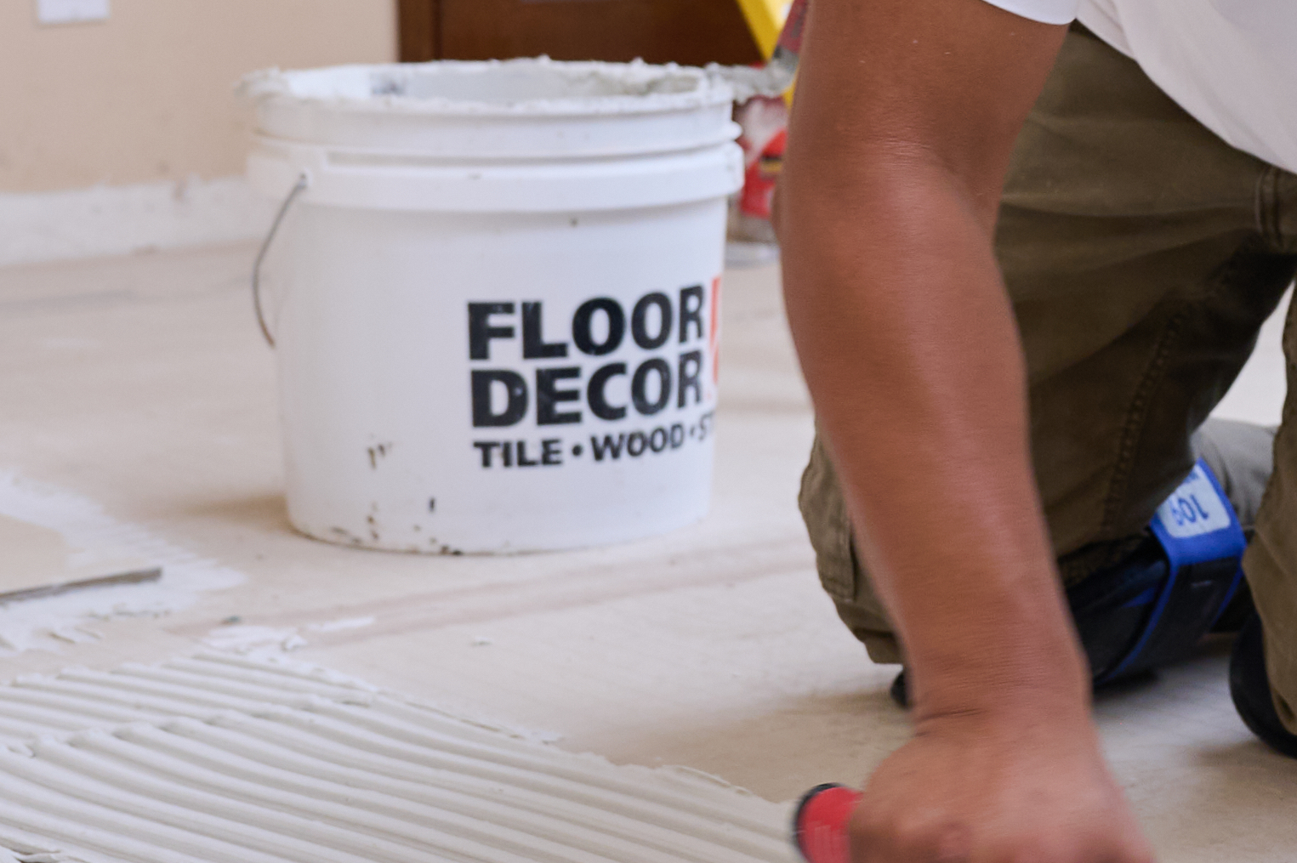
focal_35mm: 117
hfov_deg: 17.0
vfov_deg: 11.7
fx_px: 4212
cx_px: 1424
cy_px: 208
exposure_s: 1/160
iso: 360
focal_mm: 29.5
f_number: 3.5
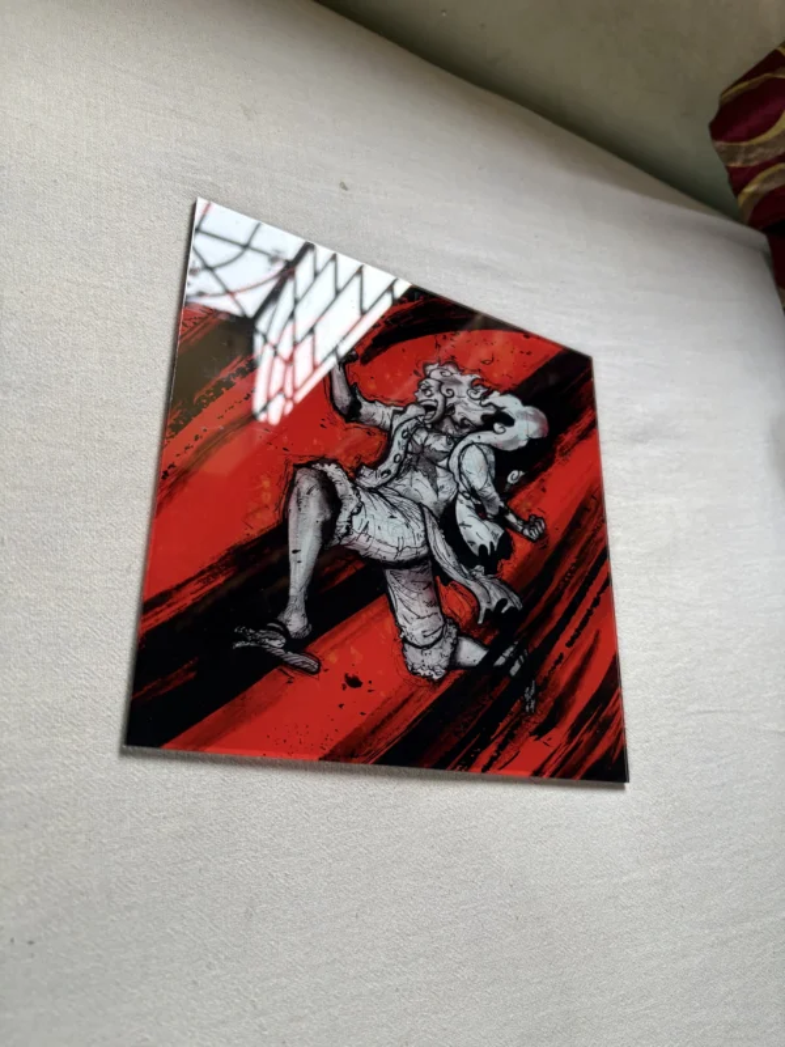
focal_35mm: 26
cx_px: 392
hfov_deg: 53.1
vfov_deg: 67.3
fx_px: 786
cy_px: 524
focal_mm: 5.96
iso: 200
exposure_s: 1/60
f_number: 1.6
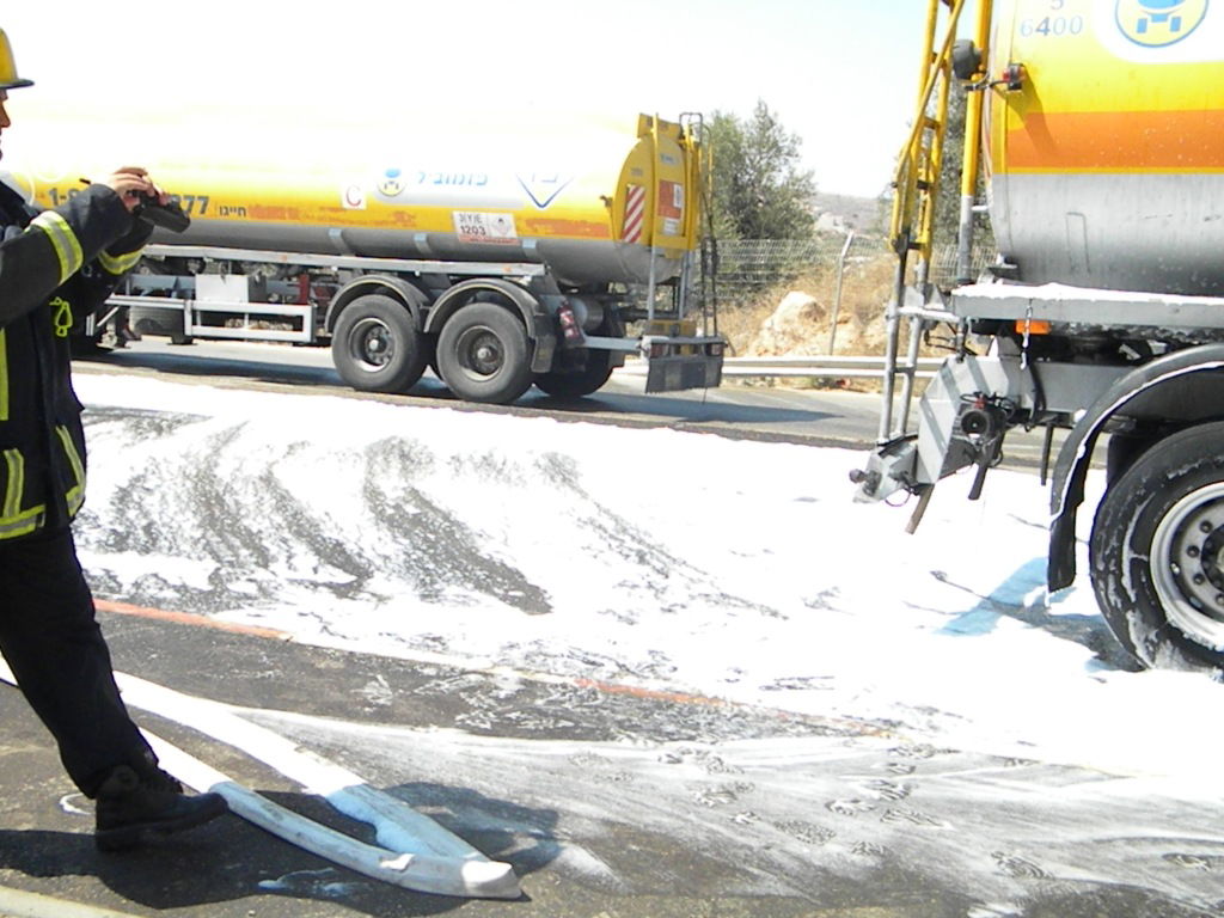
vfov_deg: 35.1
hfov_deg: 45.8
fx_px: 1450
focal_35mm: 41
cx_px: 612
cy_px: 459
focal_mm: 7.3
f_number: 7.6
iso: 720
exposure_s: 1/1000
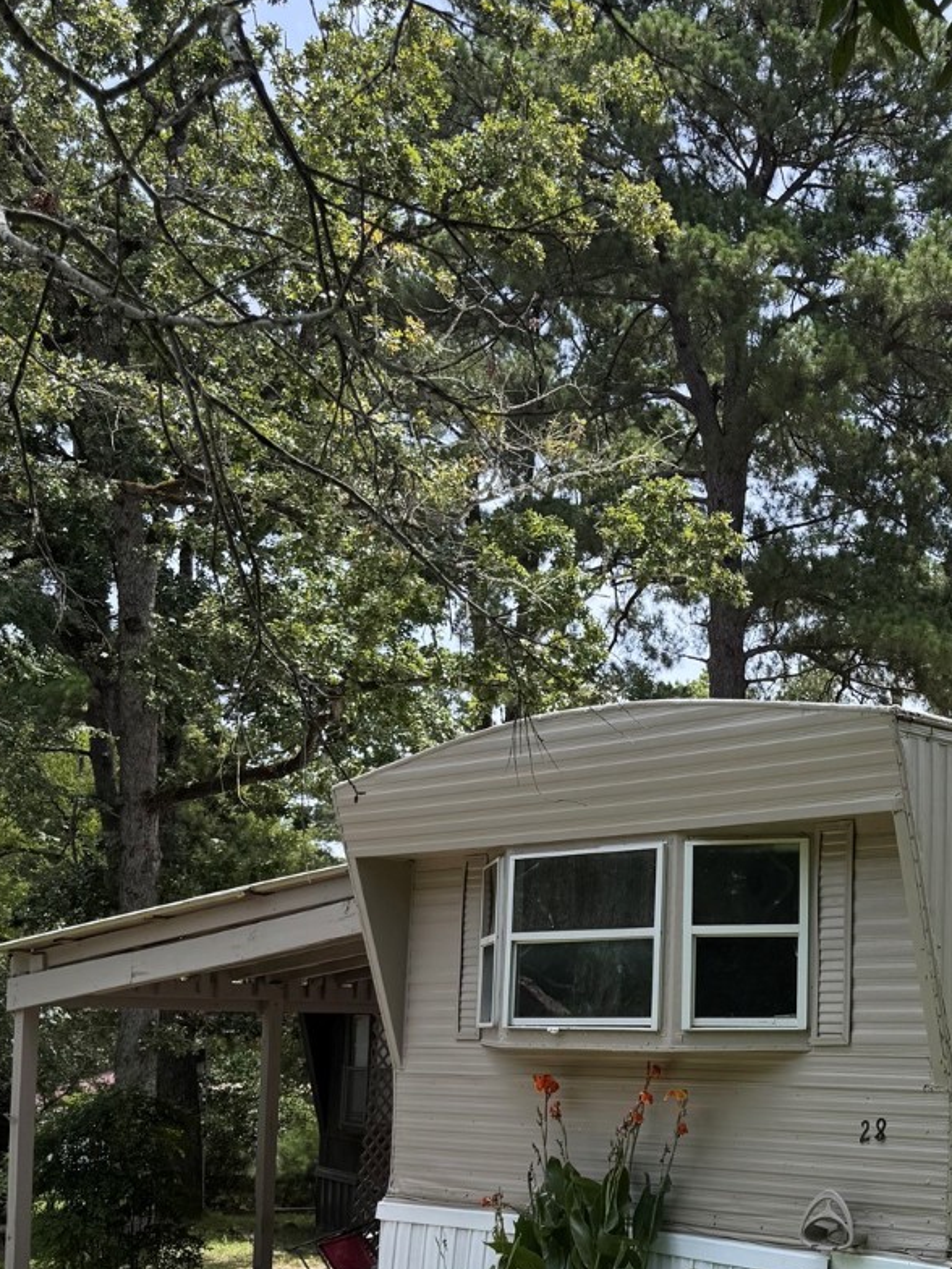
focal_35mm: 47
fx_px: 1723
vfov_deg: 39.6
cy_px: 913
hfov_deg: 29.6
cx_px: 850
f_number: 1.78
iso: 80
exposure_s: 1/1678
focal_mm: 6.76
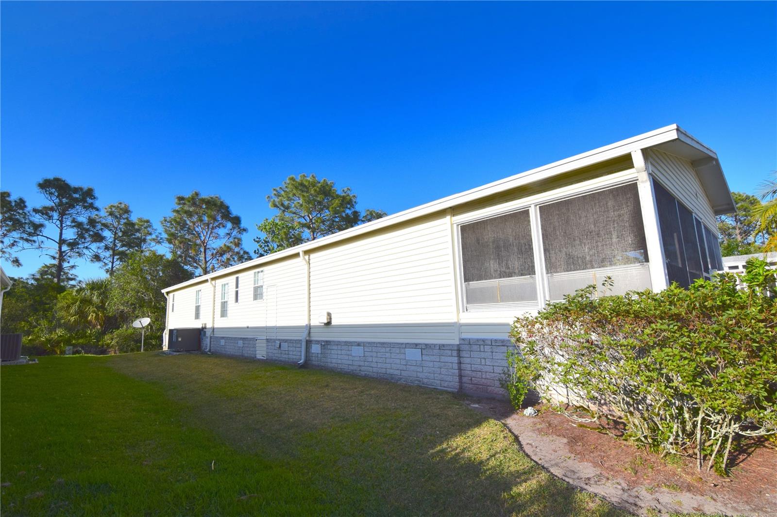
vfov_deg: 72.0
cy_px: 258
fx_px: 356
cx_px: 388
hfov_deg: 95.0
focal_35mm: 16
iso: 250
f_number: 11
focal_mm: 11
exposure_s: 1/500
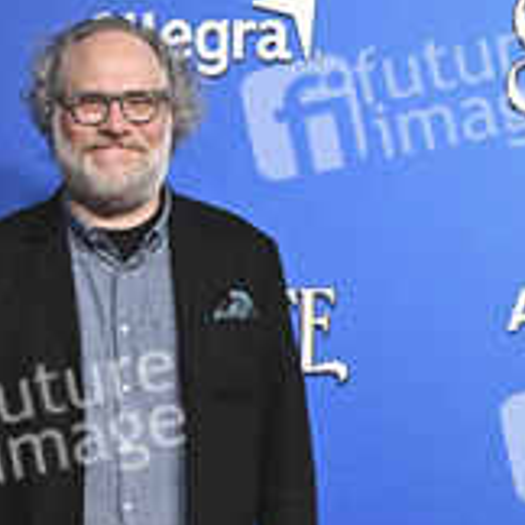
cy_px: 590
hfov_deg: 19.1
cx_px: 113
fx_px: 1544
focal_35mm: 90
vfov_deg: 18.5
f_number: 4.5
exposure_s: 1/250
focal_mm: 43
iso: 3200
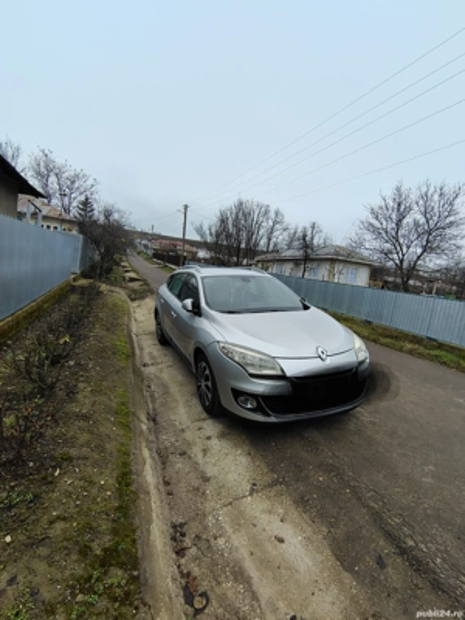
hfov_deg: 78.1
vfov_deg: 94.5
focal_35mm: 16
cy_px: 310
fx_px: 287
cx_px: 232
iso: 100
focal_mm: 2.13
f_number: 2.2
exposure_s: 1/128
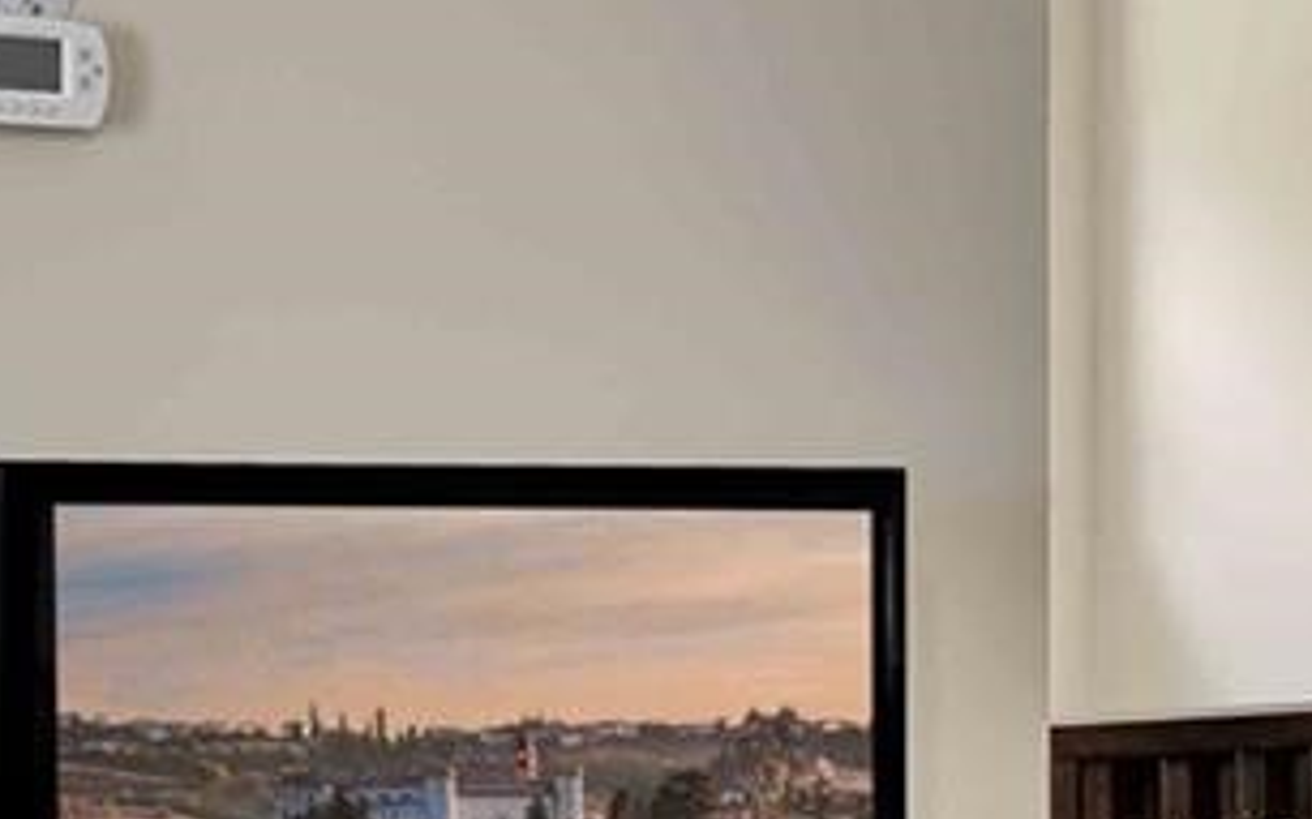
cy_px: 684
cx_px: 1201
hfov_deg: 17.7
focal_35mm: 116
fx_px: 4146
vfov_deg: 11.2
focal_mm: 17
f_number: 8
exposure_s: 1/8
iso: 100
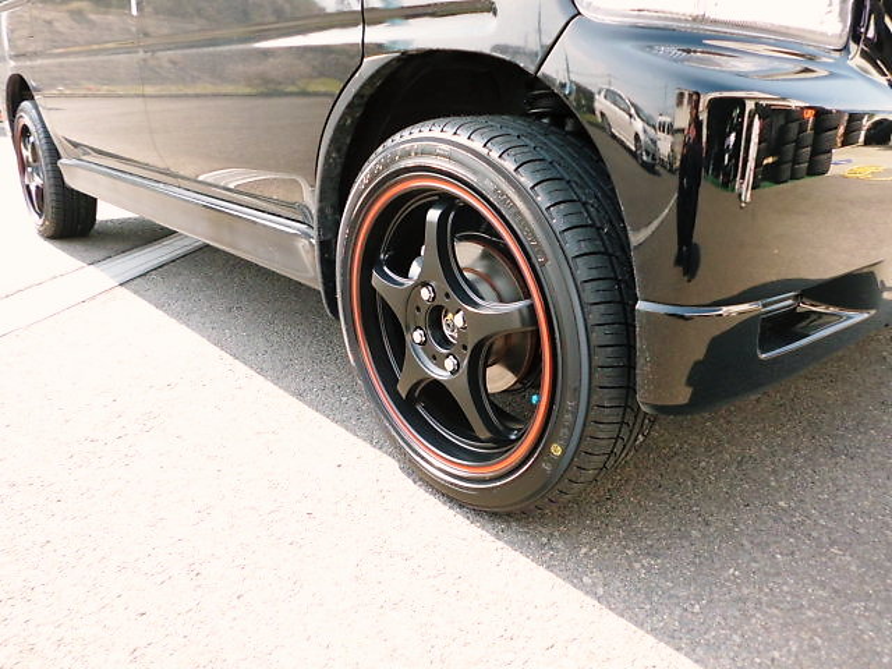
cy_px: 334
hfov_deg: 67.3
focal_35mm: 26
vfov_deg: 53.1
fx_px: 670
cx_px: 446
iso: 100
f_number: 3.2
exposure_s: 1/100
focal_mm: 4.6
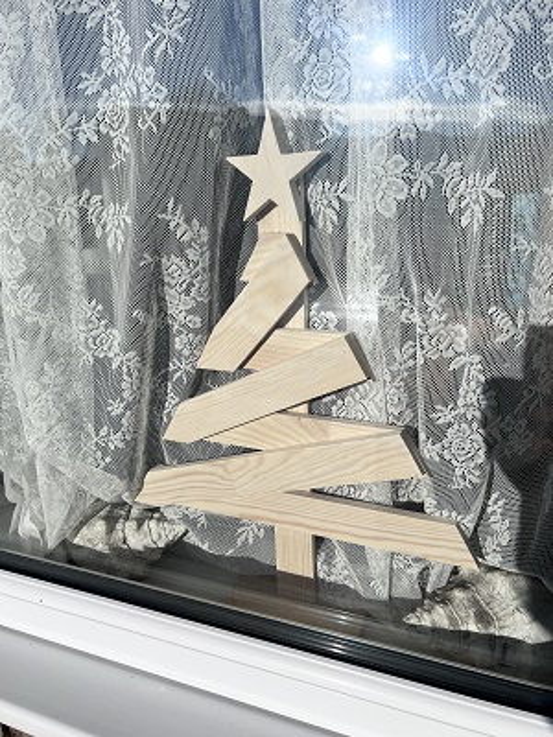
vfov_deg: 67.3
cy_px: 368
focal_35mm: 26
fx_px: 554
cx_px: 276
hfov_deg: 53.1
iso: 50
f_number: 1.5
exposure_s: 1/10309
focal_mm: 5.7
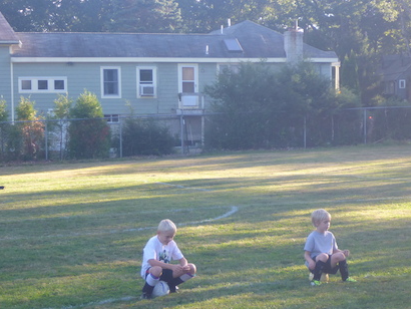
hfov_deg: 18.8
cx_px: 265
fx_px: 1236
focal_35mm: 104
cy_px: 193
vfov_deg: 14.2
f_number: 5.6
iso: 200
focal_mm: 14.3
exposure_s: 1/100
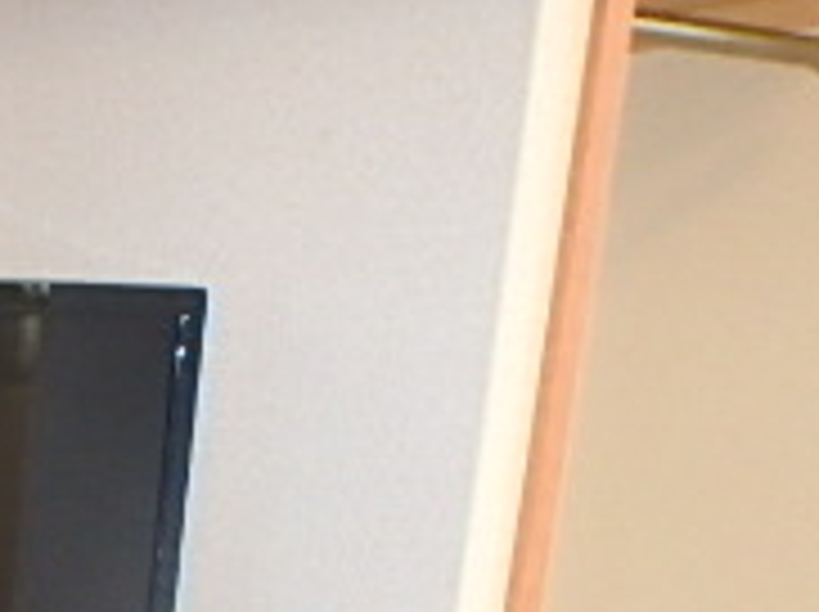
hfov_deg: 22.5
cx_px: -346
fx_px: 1749
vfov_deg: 16.8
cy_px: 1071
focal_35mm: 74
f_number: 3.5
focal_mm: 3.7
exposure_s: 1/30
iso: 400
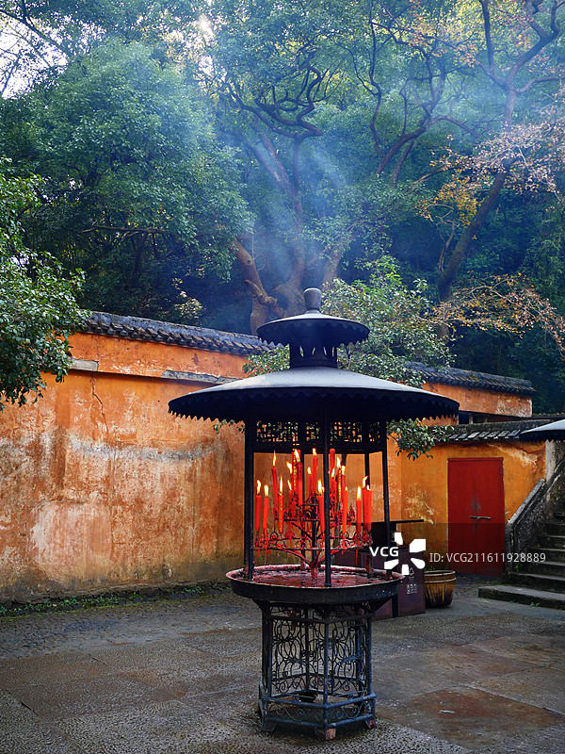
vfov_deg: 56.8
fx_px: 696
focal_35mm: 32
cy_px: 377
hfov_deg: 44.2
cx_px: 282
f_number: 5
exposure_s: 1/80
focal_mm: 16
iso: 200
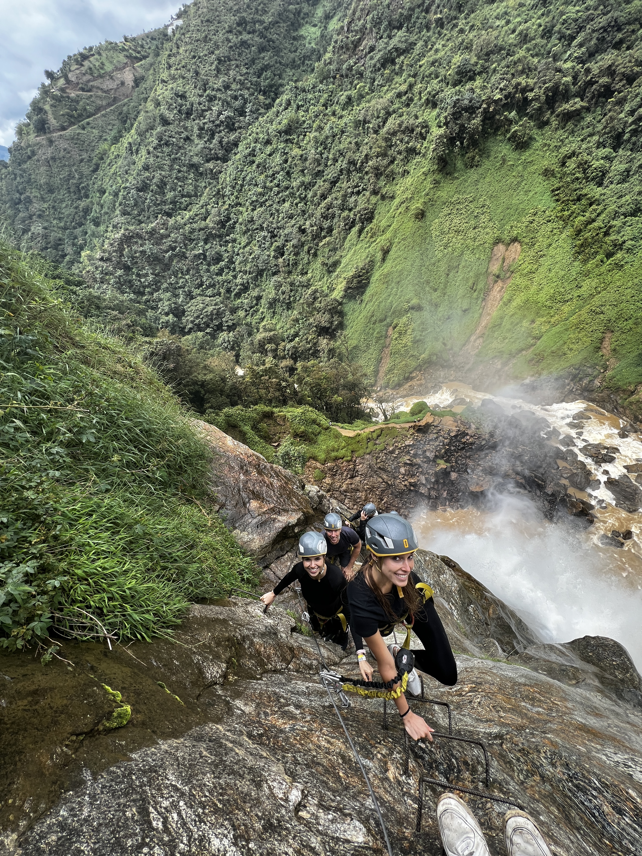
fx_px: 321
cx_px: 321
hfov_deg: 89.9
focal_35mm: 13
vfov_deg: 106.2
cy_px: 428
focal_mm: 1.57
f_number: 1.8
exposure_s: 1/356
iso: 32
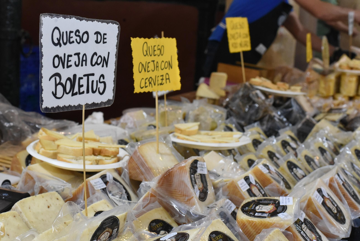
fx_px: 500
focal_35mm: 50
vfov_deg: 27.0
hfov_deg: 39.6
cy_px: 120
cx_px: 180
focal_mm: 50
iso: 6400
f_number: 9
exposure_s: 1/200
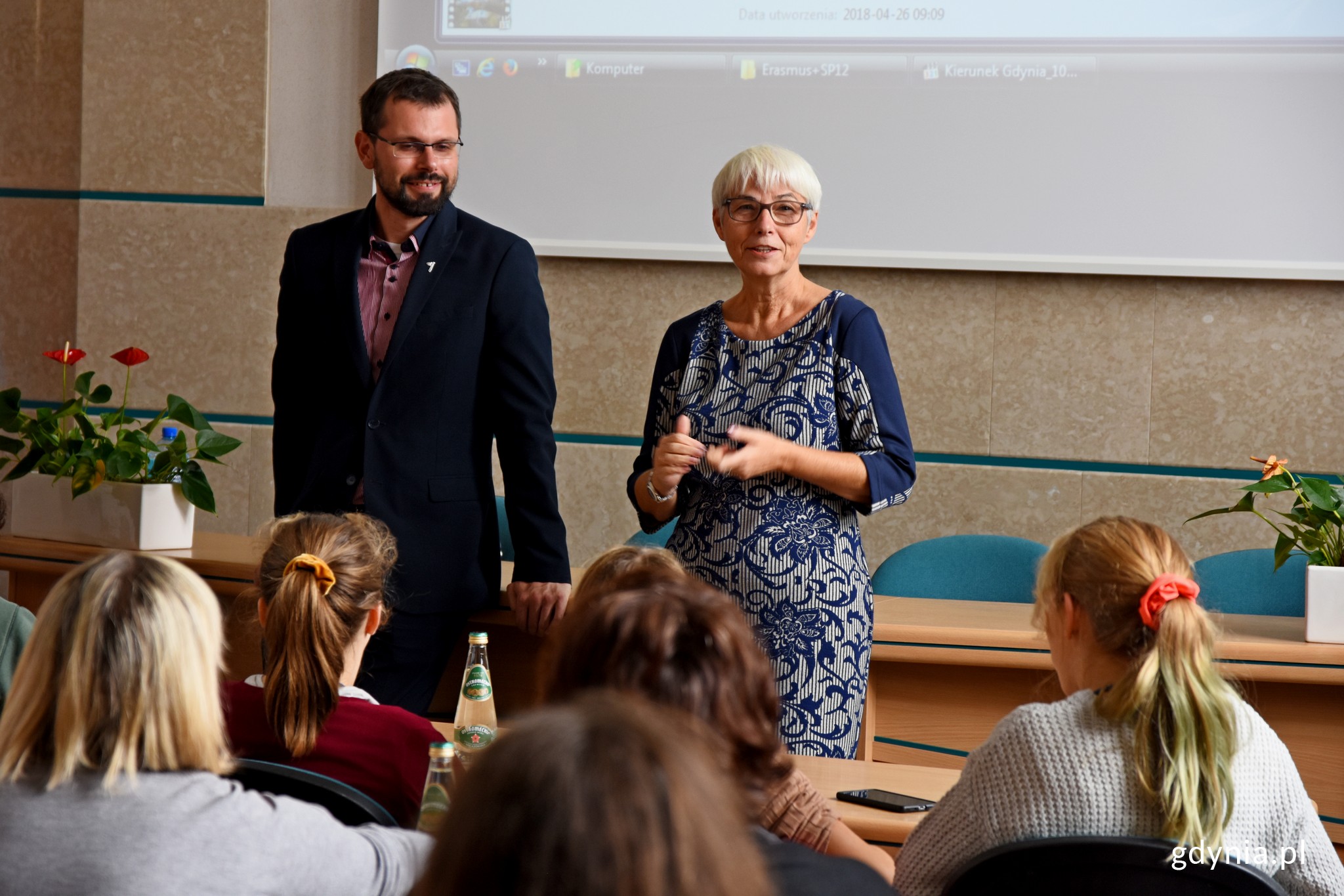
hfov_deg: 19.5
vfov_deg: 13.0
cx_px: 672
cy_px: 448
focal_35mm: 105
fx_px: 3919
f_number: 4
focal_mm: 70
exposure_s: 1/60
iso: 400
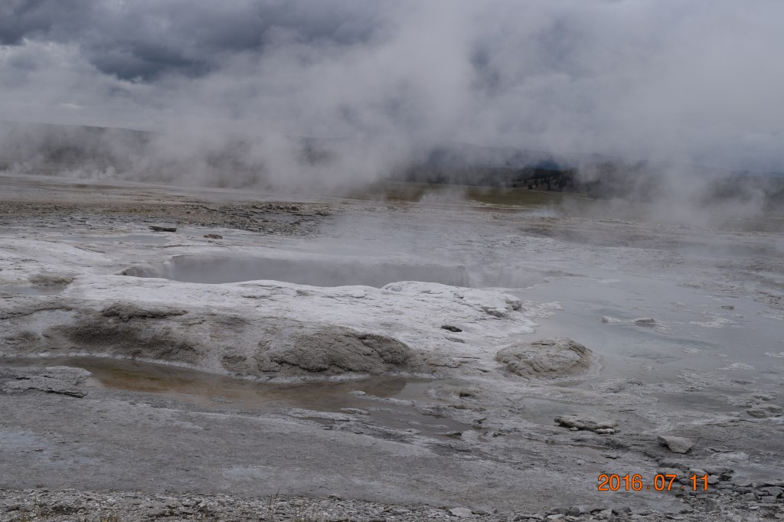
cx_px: 392
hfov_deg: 42.3
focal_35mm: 46
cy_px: 261
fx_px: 1012
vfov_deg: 28.9
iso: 200
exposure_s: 1/400
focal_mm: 31
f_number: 10
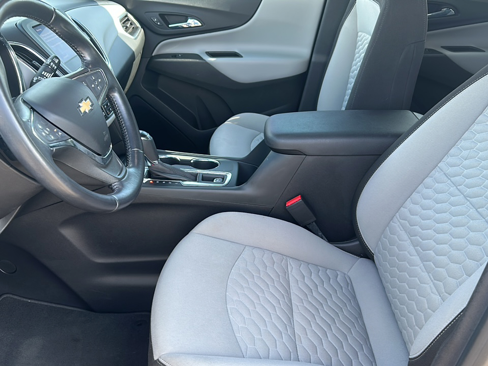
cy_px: 183
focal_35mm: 25
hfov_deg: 69.4
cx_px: 244
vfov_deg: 54.9
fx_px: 352
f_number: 1.78
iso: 50
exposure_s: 1/74
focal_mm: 6.86
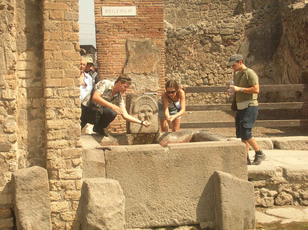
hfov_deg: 28.2
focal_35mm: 69
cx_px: 154
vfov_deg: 21.3
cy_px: 115
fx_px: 613
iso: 50
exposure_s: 1/392
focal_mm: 11.5
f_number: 3.9
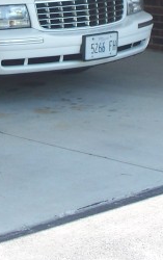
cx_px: 38
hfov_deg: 8.4
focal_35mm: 156
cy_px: -70
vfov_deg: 13.0
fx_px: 1105
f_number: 2.8
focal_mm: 7.54
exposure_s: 1/160
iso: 64
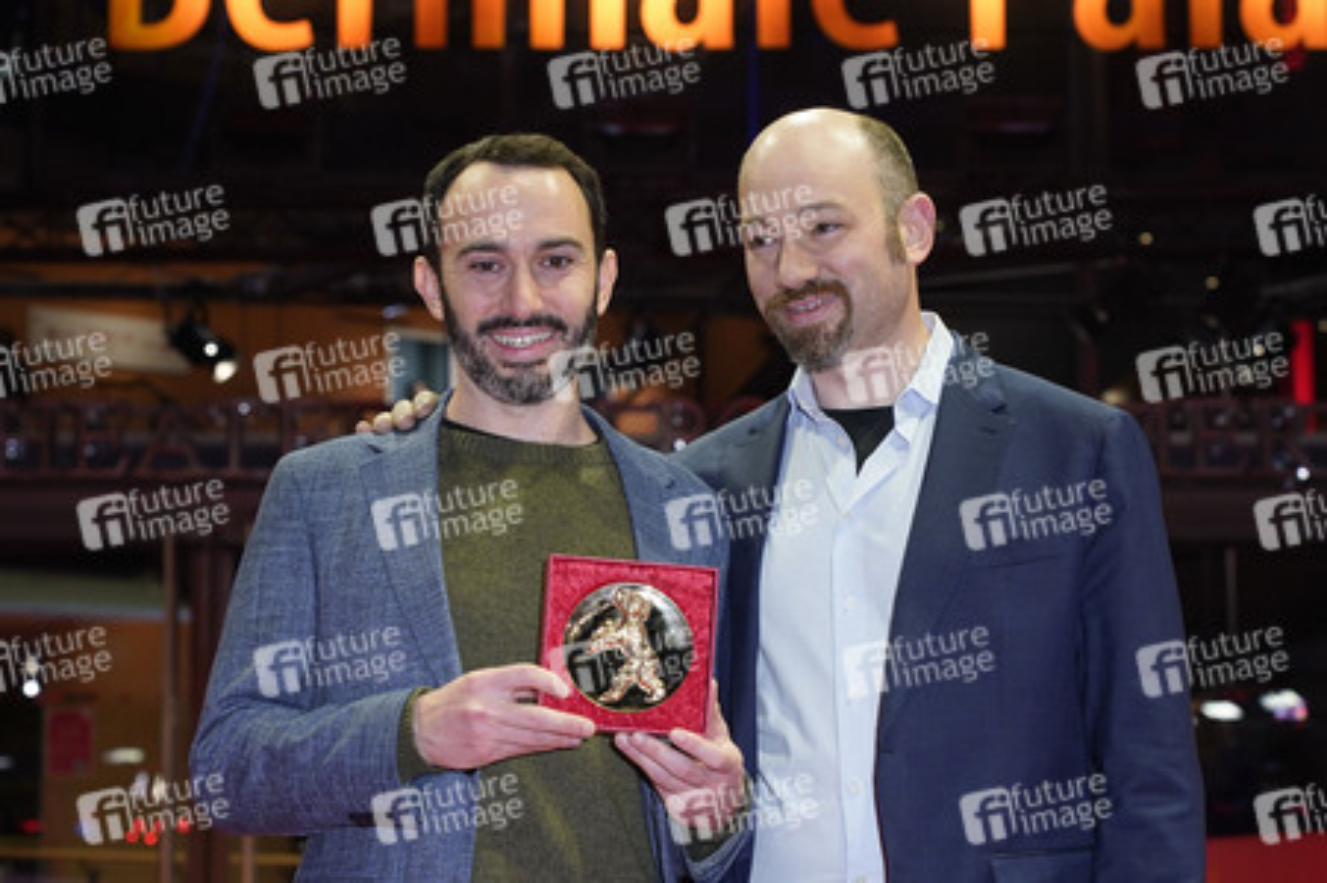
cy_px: 442
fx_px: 2762
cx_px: 664
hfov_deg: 27.0
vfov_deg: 18.2
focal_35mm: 75
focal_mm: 75
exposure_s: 1/160
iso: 1250
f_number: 5.6
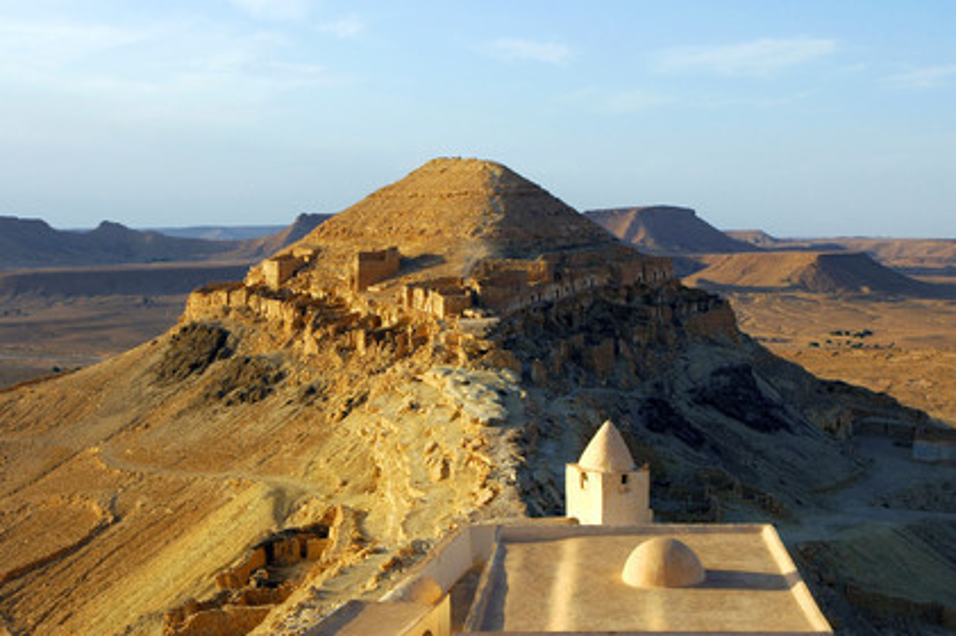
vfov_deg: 25.7
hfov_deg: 37.9
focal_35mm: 52
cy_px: 318
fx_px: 1393
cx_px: 478
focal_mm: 35
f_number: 9
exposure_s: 1/320
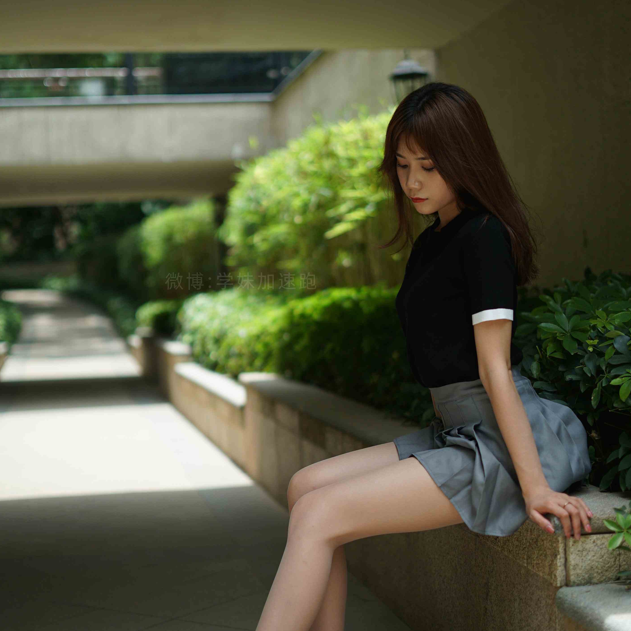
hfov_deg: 26.9
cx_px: 315
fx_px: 1320
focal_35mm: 64
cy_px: 338
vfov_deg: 26.9
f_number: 1.8
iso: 200
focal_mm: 50
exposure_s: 1/2000
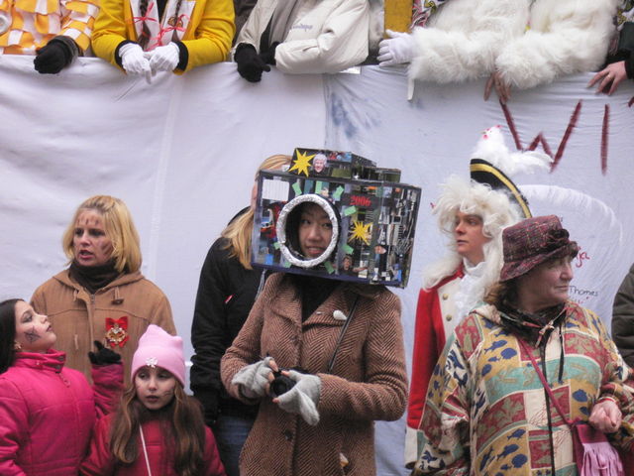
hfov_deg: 18.7
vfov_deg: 14.1
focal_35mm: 105
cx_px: 317
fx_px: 1923
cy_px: 238
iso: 300
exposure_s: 1/60
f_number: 5
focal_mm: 17.4
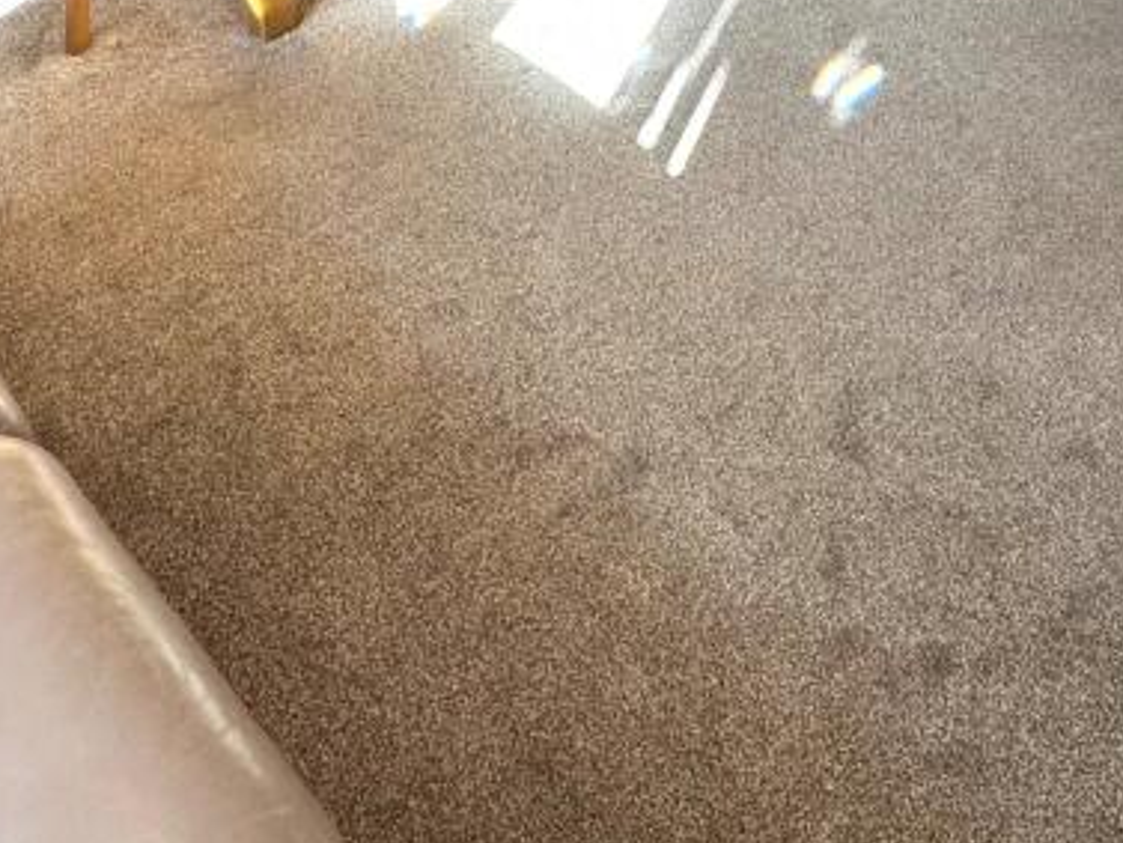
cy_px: -143
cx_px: 637
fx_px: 1233
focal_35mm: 38
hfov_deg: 48.8
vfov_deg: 32.0
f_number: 2.2
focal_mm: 2.22
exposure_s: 1/100
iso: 80
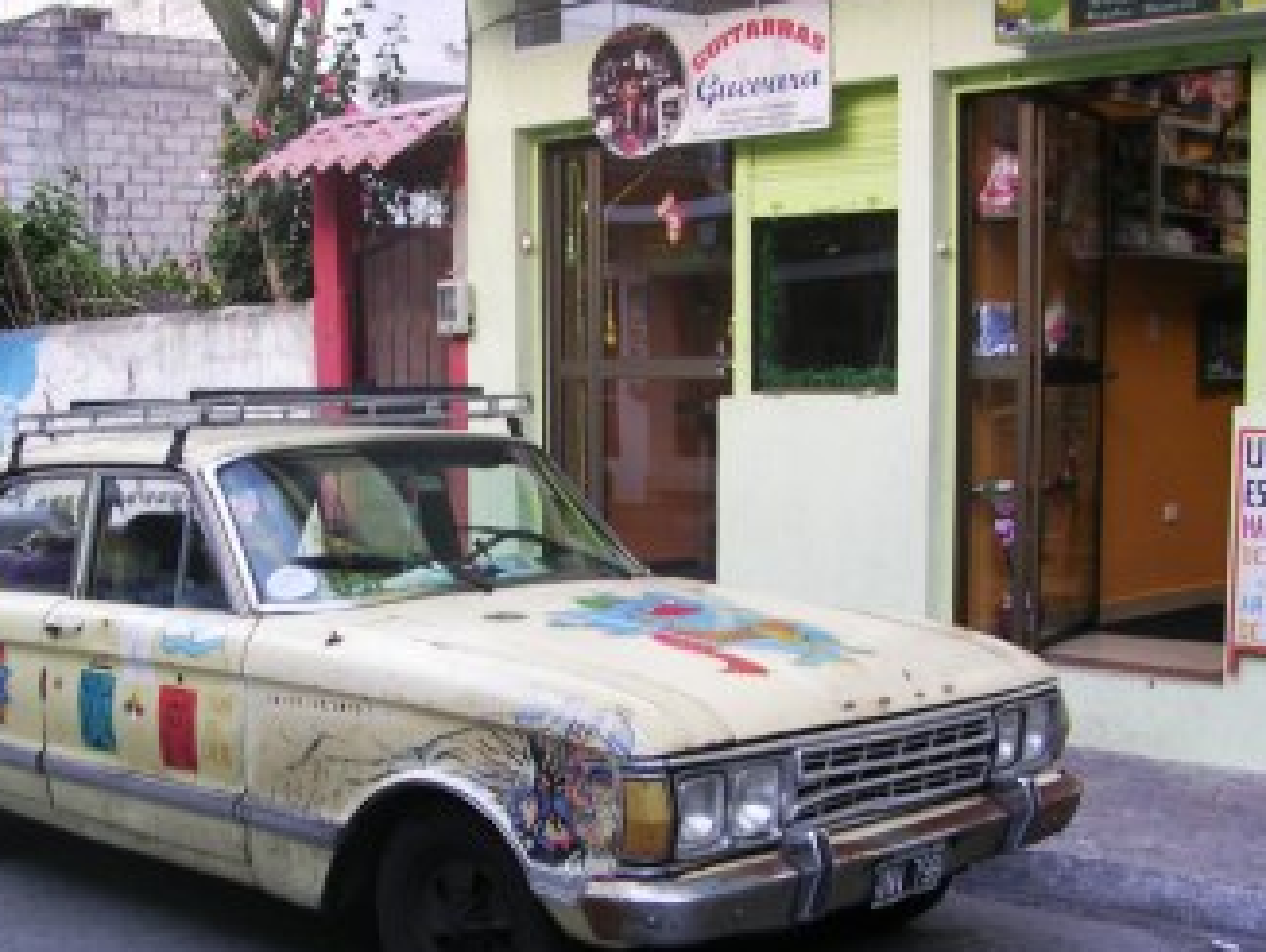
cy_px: 631
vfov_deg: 27.9
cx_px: 468
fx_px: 1904
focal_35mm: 52
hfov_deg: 36.6
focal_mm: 5.8
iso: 50
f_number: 2.8
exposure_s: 1/39.2
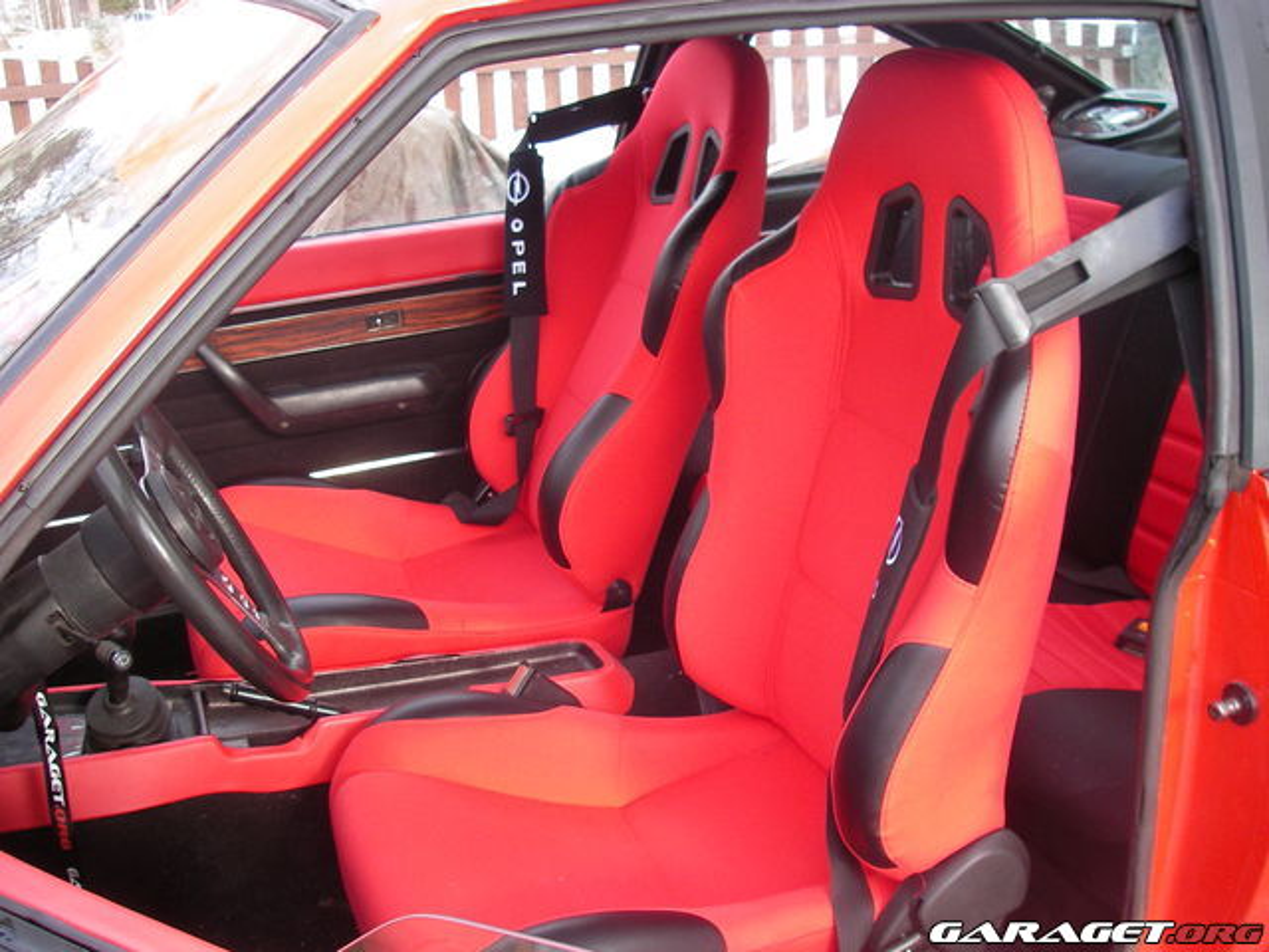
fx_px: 1393
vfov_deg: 37.7
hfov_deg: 49.0
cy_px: 476
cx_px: 634
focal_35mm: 38
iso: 50
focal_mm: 6.3
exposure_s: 1/70.1
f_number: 3.3
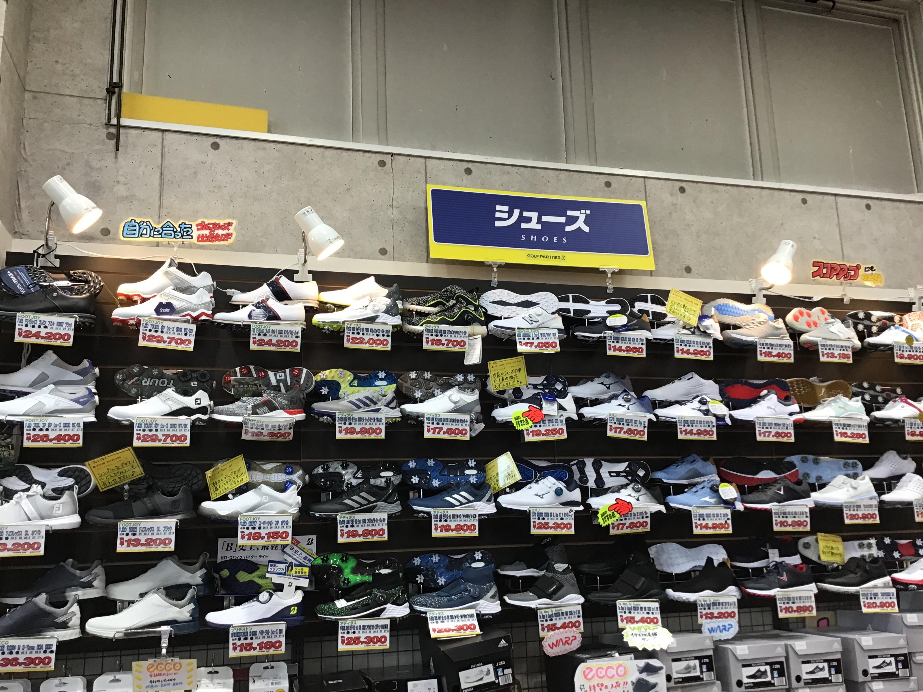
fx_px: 827
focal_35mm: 31
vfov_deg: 45.4
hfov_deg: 58.4
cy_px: 346
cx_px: 462
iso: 32
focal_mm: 3.3
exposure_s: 1/30
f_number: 2.4
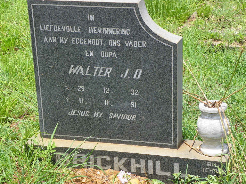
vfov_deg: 17.0
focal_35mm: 87
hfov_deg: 22.5
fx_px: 618
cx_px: 123
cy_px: 92
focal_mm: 15.5
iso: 64
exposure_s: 1/320
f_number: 4.5
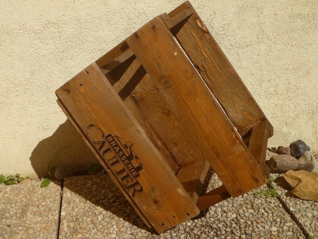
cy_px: 120
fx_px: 404
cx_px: 159
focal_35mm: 44
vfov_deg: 32.9
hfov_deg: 42.9
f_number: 3.8
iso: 80
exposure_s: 1/1300
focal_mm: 7.9
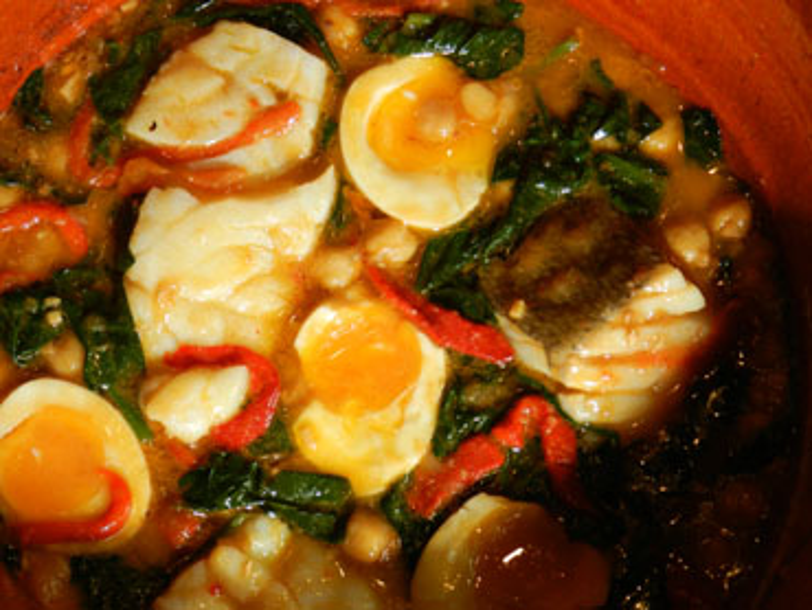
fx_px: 4483
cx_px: 406
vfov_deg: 7.8
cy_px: 305
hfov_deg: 10.3
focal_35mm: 191
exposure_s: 1/100
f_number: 5.5
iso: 160
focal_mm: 34
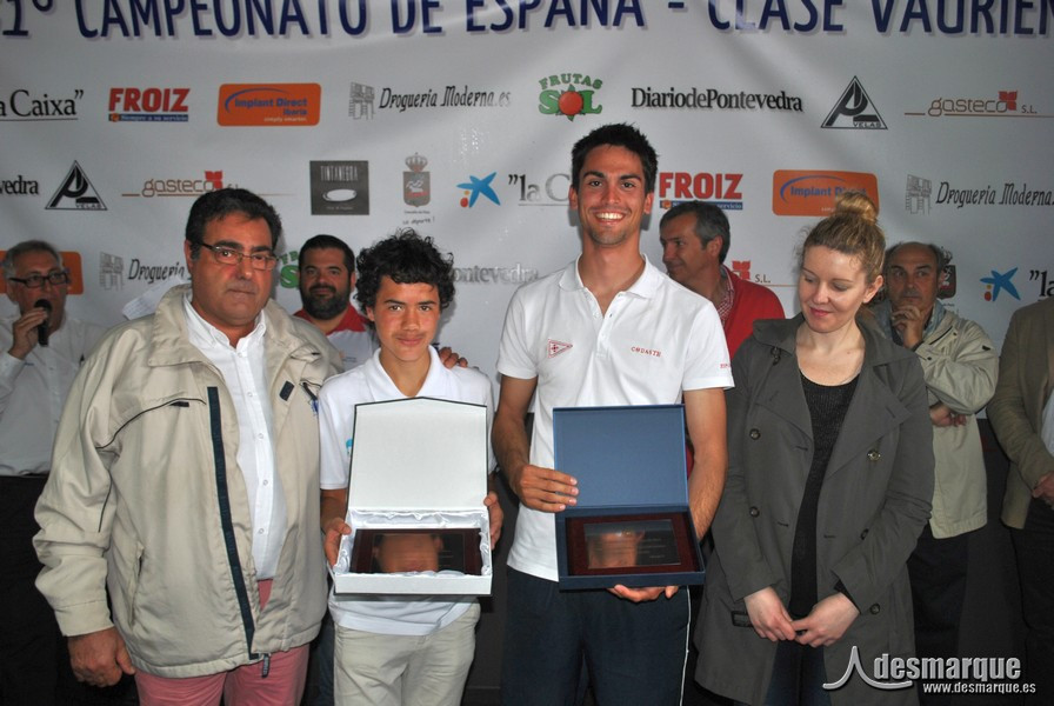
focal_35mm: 30
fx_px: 879
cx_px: 527
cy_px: 353
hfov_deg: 61.9
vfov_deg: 43.7
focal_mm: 20
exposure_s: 1/60
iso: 200
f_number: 3.8
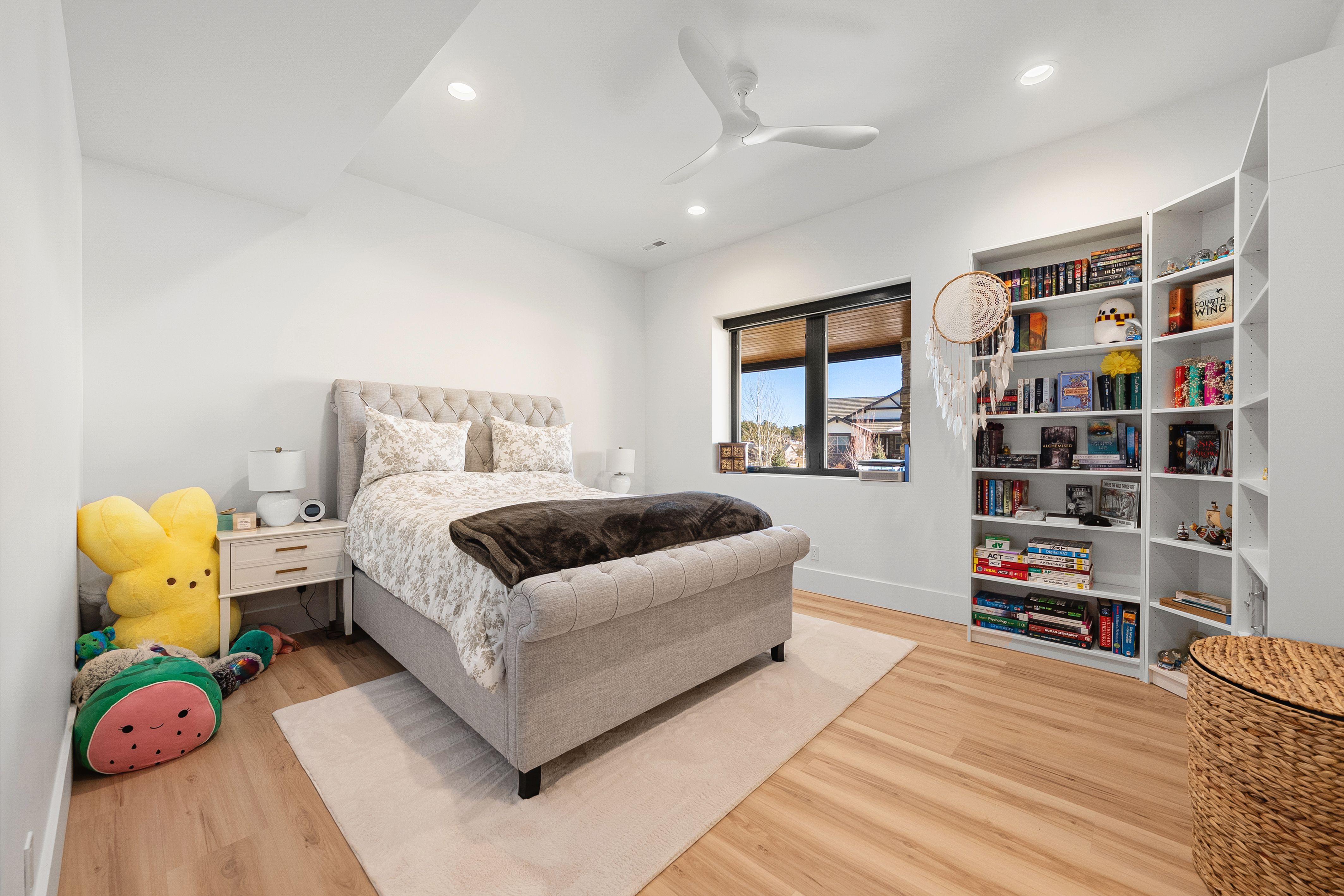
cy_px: 448
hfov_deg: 104.3
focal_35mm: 14
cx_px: 672
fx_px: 523
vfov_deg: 81.2
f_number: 8
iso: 640
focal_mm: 14
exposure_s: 1/13
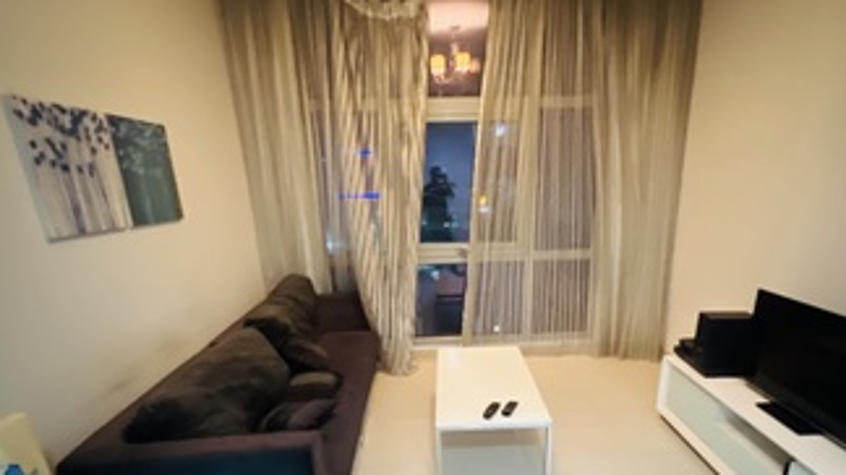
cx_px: 463
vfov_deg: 53.2
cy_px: 359
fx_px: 449
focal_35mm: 20
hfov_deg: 86.4
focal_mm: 1.57
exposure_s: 1/34
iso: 1000
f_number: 1.8
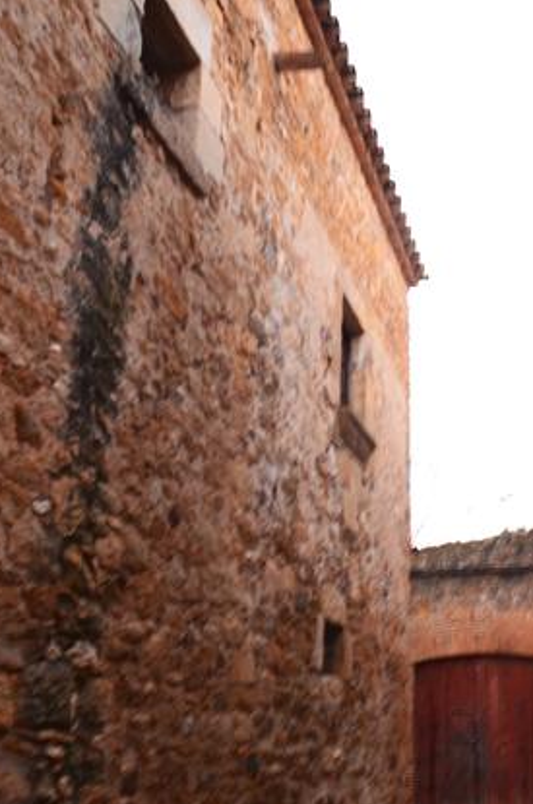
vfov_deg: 49.0
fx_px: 870
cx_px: 340
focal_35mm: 39
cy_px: 517
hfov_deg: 33.9
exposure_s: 1/3
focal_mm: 18
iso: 800
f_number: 5
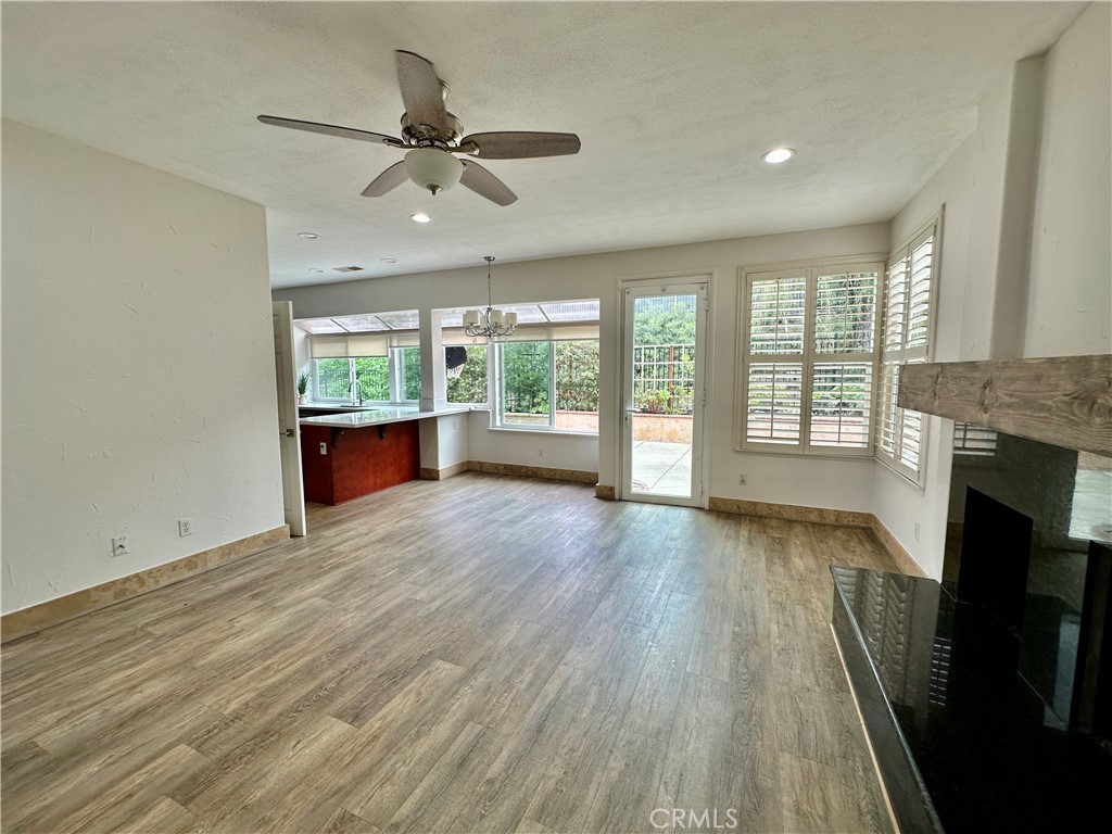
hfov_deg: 102.1
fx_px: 450
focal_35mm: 14
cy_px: 417
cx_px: 556
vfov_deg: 85.7
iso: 50
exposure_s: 1/120
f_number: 2.2
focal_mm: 2.22
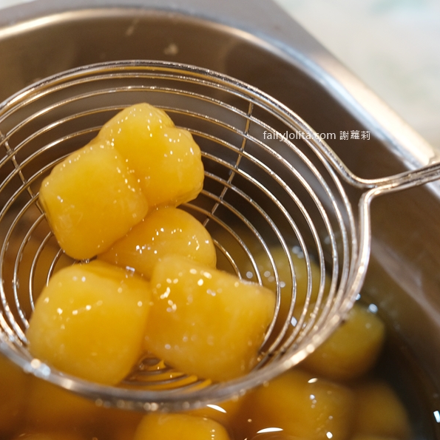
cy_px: 219
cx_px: 166
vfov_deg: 37.6
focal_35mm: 45
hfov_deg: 37.3
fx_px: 647
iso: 640
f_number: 3.6
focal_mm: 23
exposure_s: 1/34
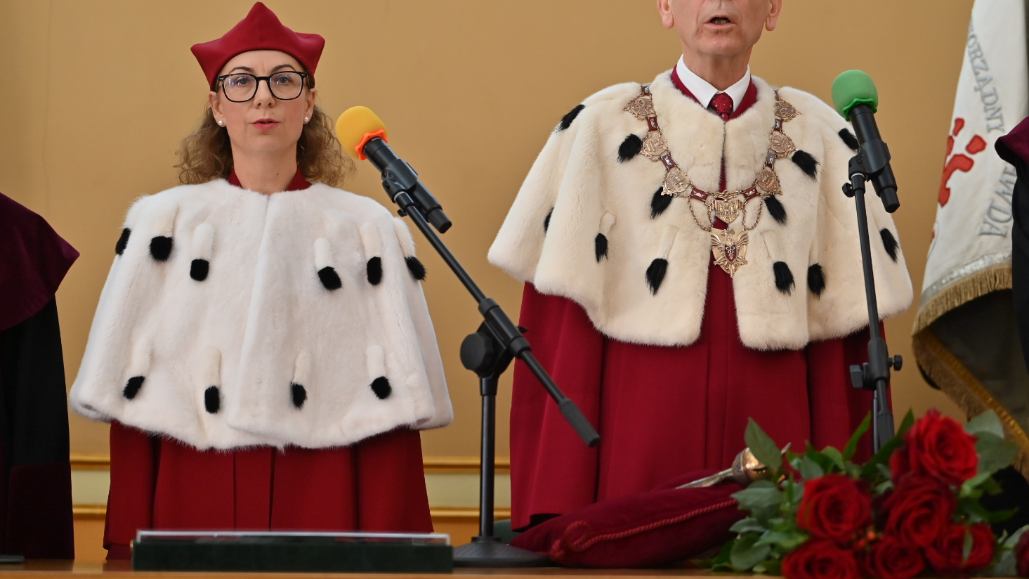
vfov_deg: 12.7
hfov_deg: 22.4
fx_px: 2592
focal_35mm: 95
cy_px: 209
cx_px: 564
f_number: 2.8
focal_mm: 82
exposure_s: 1/200
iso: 800
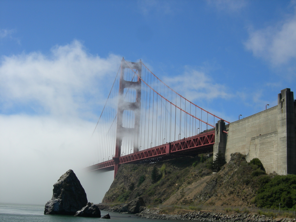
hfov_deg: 38.2
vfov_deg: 29.1
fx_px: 428
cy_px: 111
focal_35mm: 50
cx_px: 148
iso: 64
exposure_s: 1/338
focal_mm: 10.4
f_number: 7.8
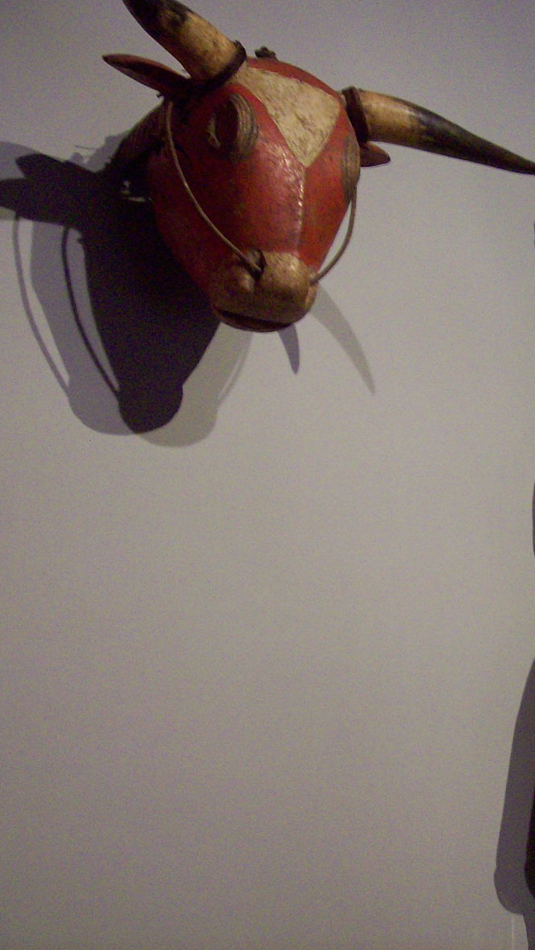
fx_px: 1337
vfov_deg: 39.2
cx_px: 508
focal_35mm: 53
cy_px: 469
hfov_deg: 22.0
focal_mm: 6
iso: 160
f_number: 2.7
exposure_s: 1/8
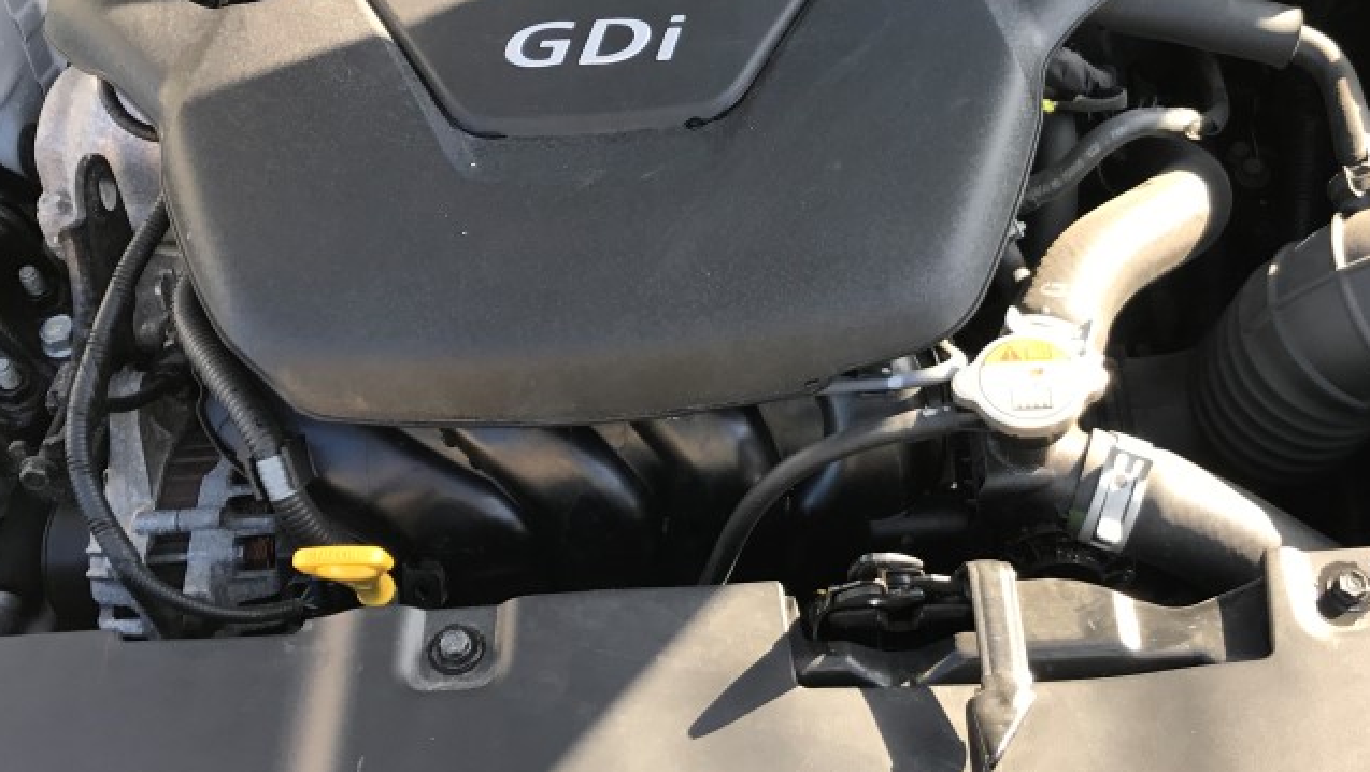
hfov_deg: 41.8
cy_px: 185
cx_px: 847
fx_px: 1781
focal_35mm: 49
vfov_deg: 24.2
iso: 20
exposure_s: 1/150
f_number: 1.8
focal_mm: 3.99
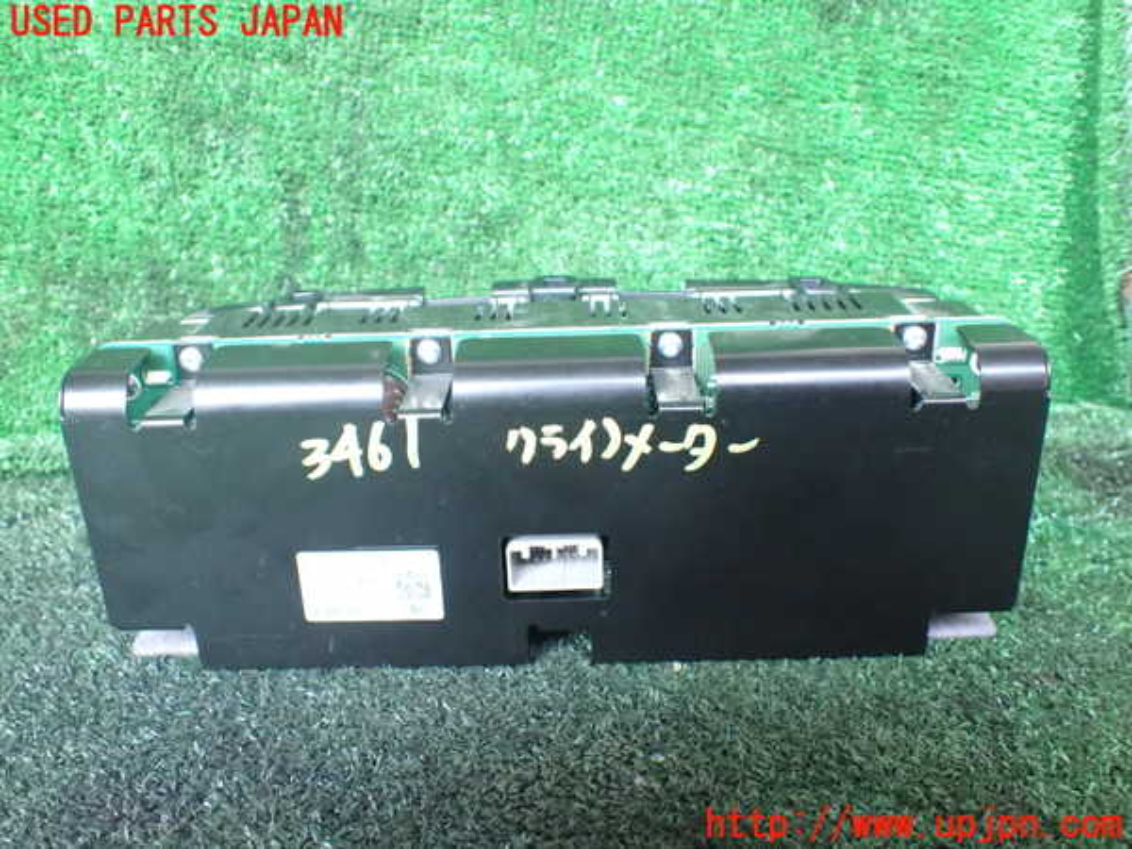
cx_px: 566
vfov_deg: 46.8
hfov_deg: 60.0
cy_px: 424
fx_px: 981
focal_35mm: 30
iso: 1250
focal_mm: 5.4
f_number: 2.3
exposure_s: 1/30
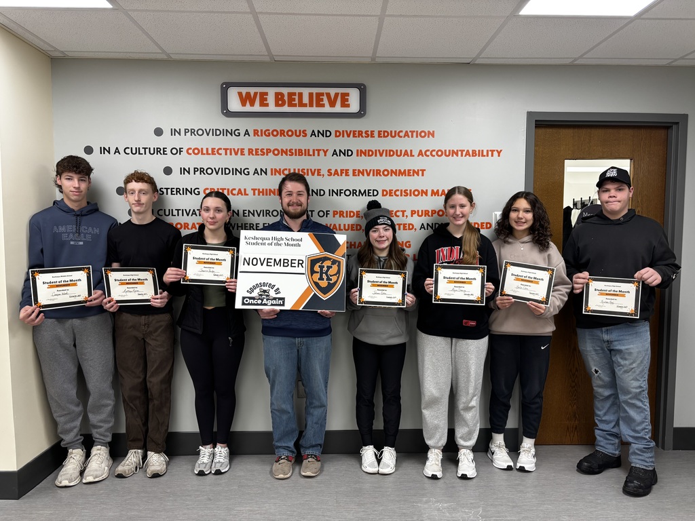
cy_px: 260
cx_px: 348
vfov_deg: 53.1
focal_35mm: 26
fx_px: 522
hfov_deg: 67.3
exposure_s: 1/60
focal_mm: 5.96
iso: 80
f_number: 1.6
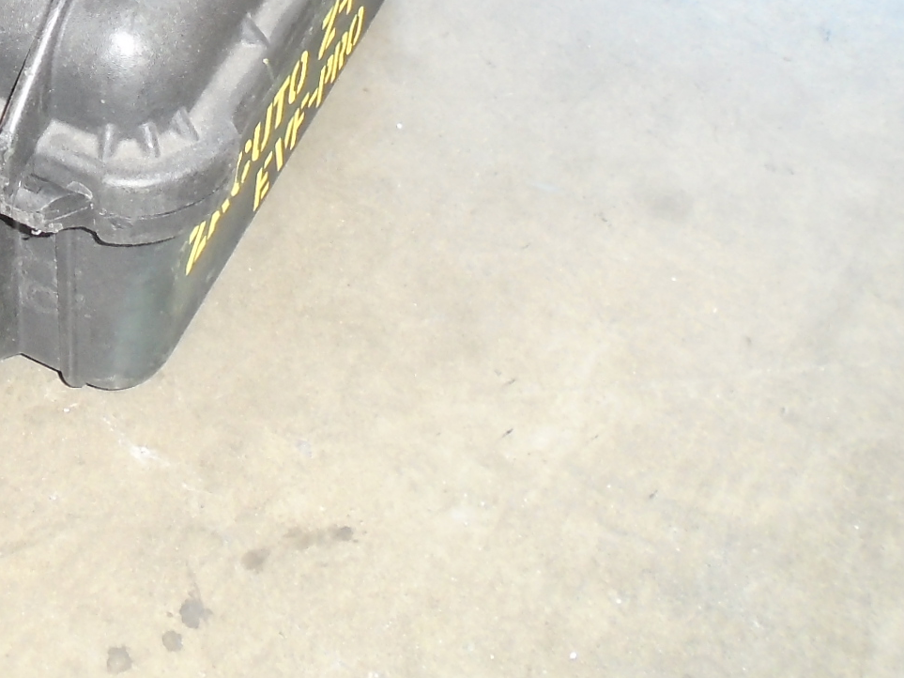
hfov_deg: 25.8
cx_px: -84
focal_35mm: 70
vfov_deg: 19.6
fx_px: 1828
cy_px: -171
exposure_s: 1/50
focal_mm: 4.6
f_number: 3.2
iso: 200
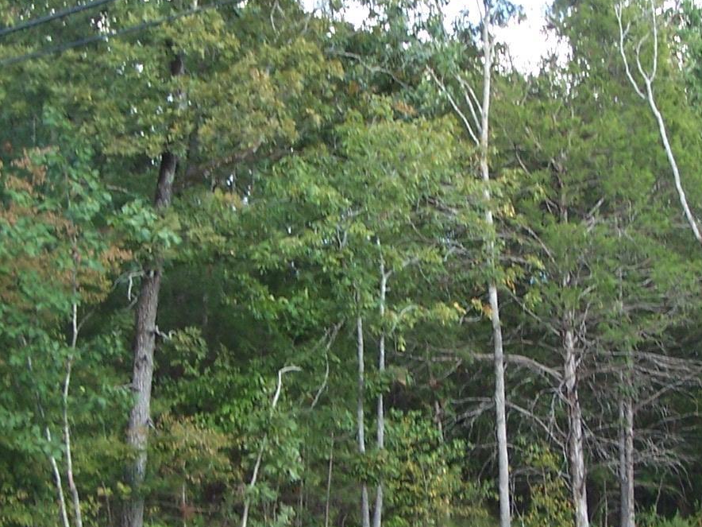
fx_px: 1785
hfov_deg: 22.2
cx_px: 431
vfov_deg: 16.8
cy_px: 271
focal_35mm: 88
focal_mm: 6.3
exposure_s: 1/125
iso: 80
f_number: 2.8
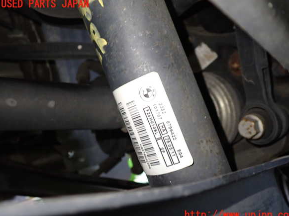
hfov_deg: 58.4
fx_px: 259
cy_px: 110
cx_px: 148
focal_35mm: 31
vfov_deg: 45.4
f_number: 2.3
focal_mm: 5.4
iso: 400
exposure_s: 1/30
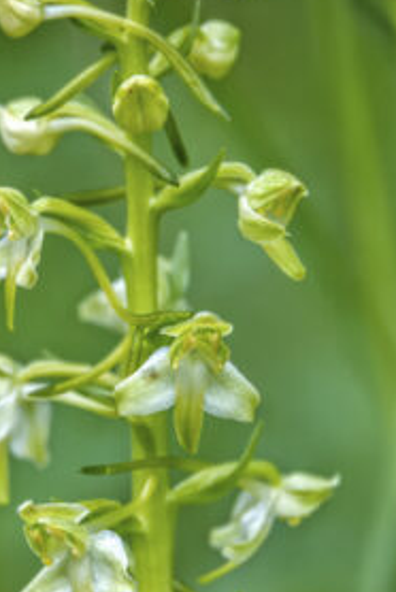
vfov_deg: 2.4
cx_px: 178
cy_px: 377
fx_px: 14187
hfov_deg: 1.6
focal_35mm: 862
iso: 160
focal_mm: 220
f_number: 4
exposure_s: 1/125
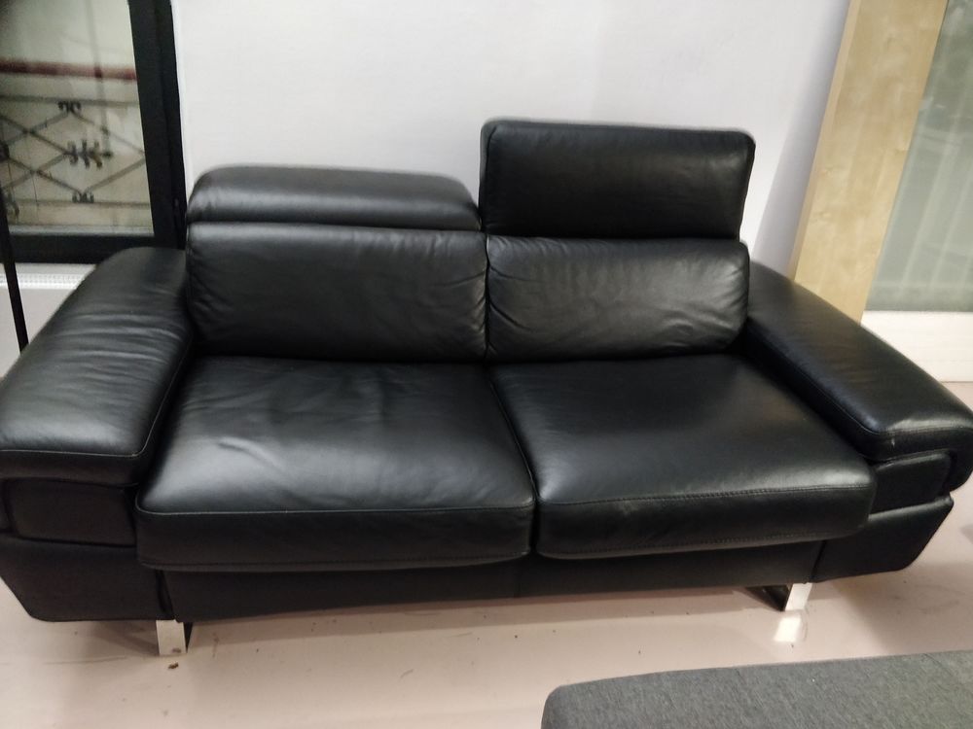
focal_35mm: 24
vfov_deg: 56.8
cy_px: 364
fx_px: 675
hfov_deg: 71.6
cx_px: 486
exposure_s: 1/20
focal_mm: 4.1
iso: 1600
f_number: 1.7
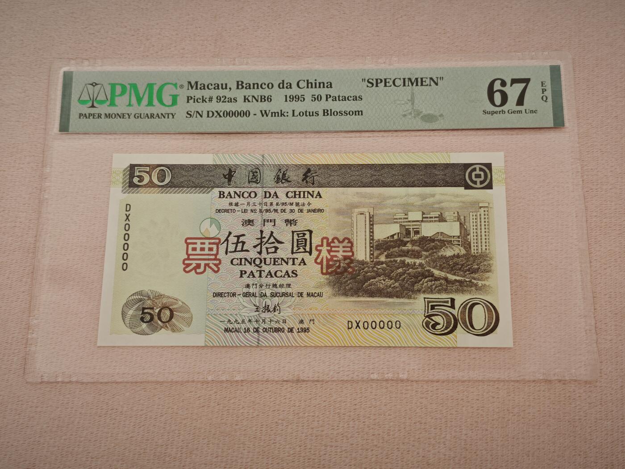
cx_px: 312
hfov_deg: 38.2
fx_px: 903
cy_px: 234
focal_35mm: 50
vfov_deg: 29.1
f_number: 1.63
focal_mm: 5.85
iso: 250
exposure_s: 1/100
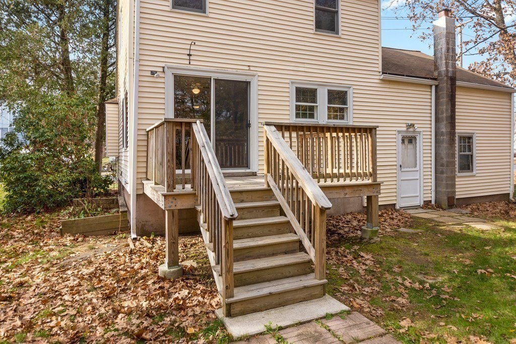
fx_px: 344
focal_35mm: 24
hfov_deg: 73.8
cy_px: 172
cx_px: 258
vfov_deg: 53.1
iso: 160
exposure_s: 1/160
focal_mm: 16
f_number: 9
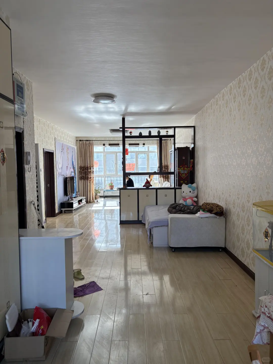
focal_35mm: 26
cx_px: 136
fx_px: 273
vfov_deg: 67.3
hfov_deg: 53.1
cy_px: 182
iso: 64
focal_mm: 5.96
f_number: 1.6
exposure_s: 1/269
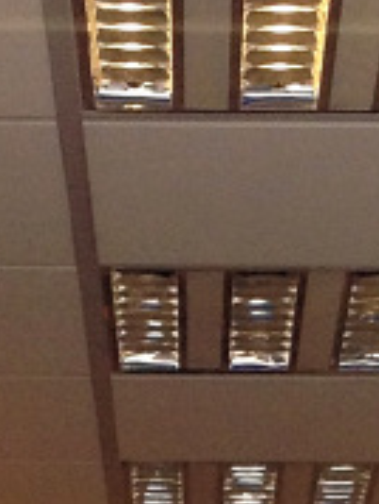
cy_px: 1066
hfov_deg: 5.7
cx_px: 198
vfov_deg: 7.2
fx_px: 3816
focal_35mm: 262
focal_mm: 4.28
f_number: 2.4
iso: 50
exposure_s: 1/223
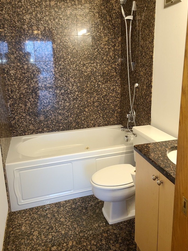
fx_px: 217
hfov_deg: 46.7
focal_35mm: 30
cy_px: 117
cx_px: 102
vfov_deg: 59.9
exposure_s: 1/40
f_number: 1.8
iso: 80
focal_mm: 5.4
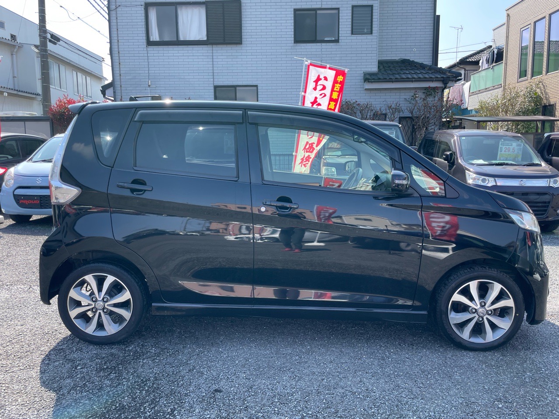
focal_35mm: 26
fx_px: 420
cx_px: 280
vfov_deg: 53.1
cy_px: 210
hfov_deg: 67.3
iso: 32
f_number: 1.6
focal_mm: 4.2
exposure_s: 1/759
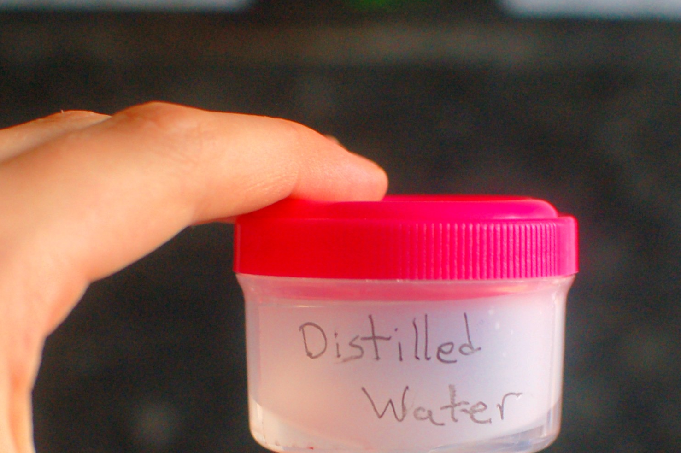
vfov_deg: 13.0
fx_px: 1985
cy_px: 370
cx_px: 385
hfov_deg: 19.5
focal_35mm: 105
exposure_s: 1/50
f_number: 3.5
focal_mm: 35
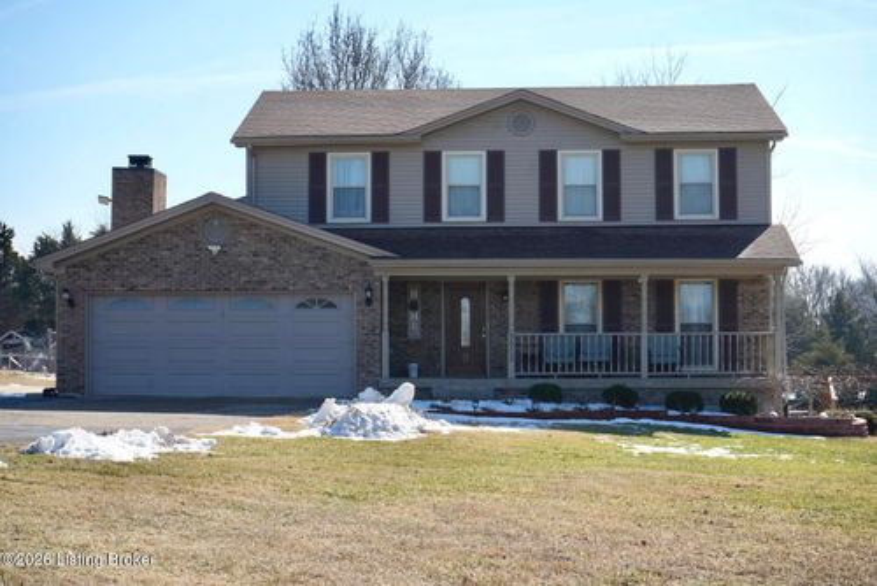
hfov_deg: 28.8
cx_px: 438
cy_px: 293
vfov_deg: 19.5
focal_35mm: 70
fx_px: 1706
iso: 100
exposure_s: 1/200
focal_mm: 70
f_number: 9
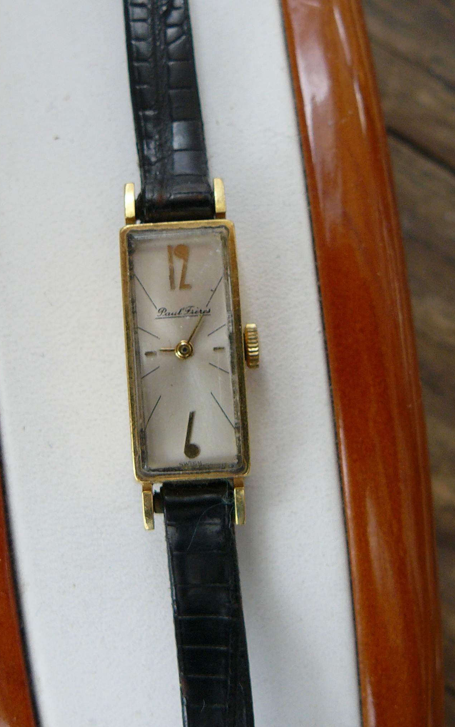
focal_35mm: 66
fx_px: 1309
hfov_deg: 19.7
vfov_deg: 31.1
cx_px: 183
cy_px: 365
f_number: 2.8
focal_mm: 6.9
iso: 100
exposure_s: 1/100
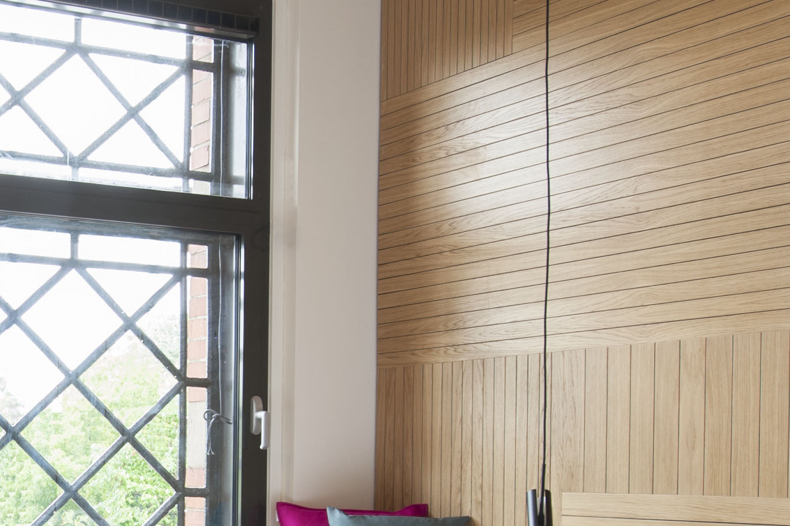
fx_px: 1294
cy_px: 472
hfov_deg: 30.4
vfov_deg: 22.4
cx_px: -78
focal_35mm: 59
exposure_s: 1/3
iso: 200
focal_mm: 19
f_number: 8
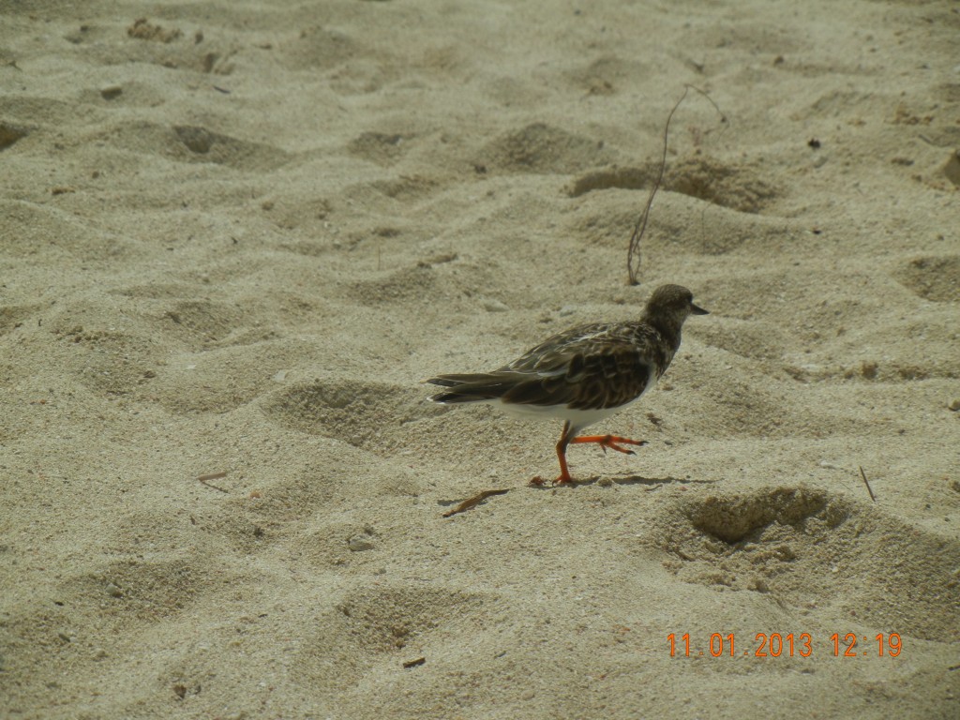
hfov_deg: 11.4
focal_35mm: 174
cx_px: 480
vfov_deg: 8.5
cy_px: 360
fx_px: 4826
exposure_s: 1/890
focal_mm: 31.4
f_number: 9.2
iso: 160
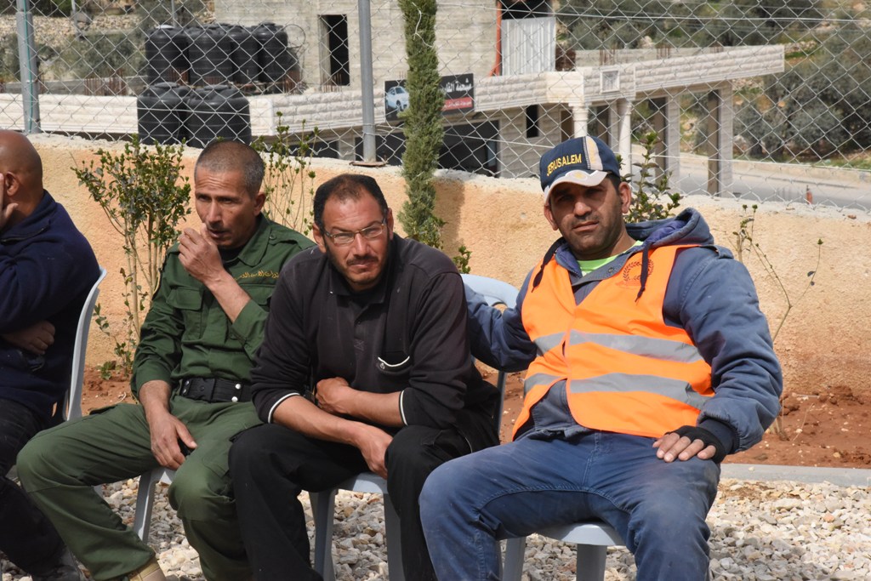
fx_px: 2226
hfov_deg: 22.1
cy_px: 290
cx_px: 436
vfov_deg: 14.9
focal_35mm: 92
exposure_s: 1/1600
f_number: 20
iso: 5000
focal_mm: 92
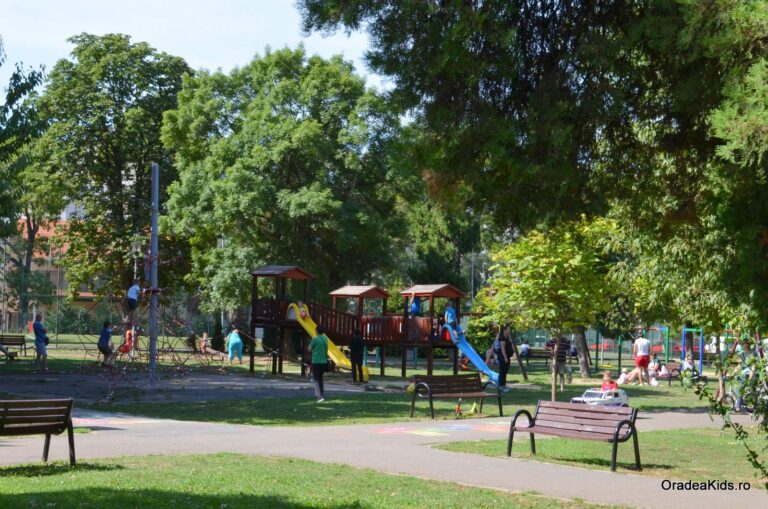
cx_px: 384
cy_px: 254
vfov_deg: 28.0
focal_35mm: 48
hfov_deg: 41.2
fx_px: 1022
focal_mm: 32
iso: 200
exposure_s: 1/200
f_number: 8
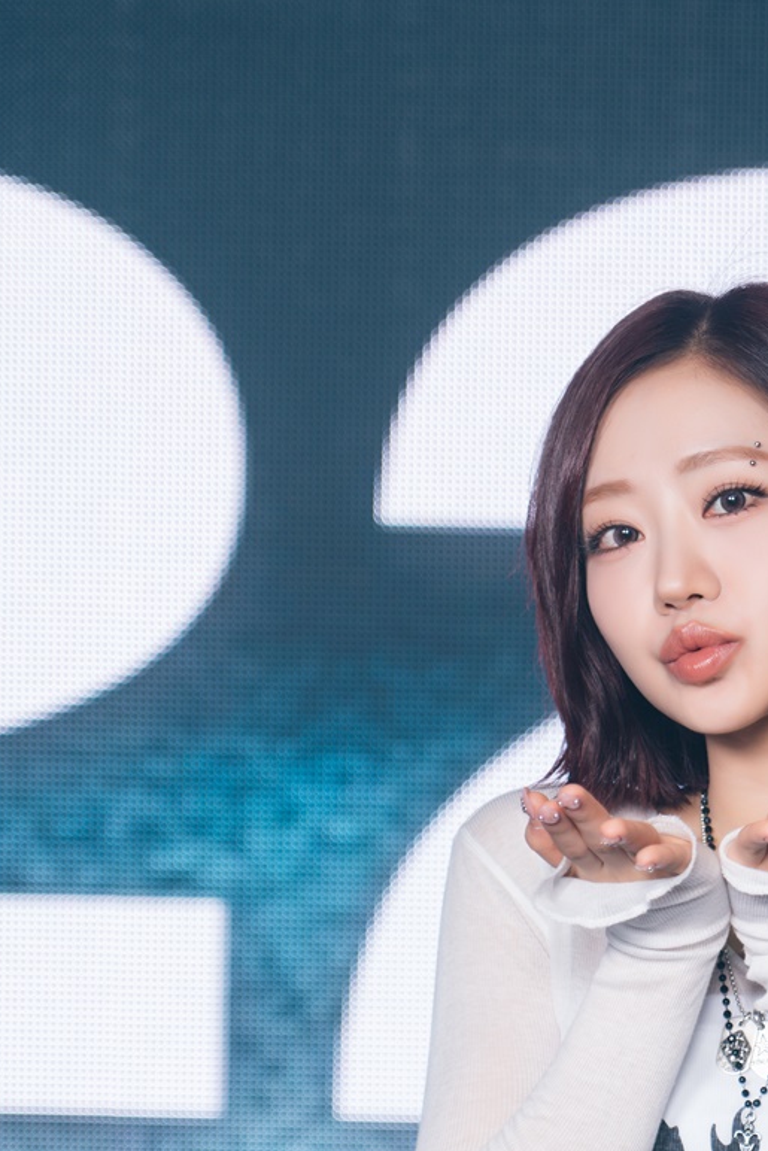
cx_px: 723
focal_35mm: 204
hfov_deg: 6.7
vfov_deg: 10.0
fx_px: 6525
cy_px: 996
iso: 200
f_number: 4
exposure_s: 1/125
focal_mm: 105
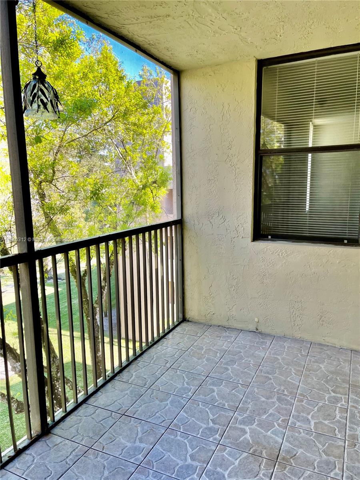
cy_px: 240
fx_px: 361
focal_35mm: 26
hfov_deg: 53.1
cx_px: 180
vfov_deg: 67.3
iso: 40
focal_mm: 5.1
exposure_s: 1/121
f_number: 1.6
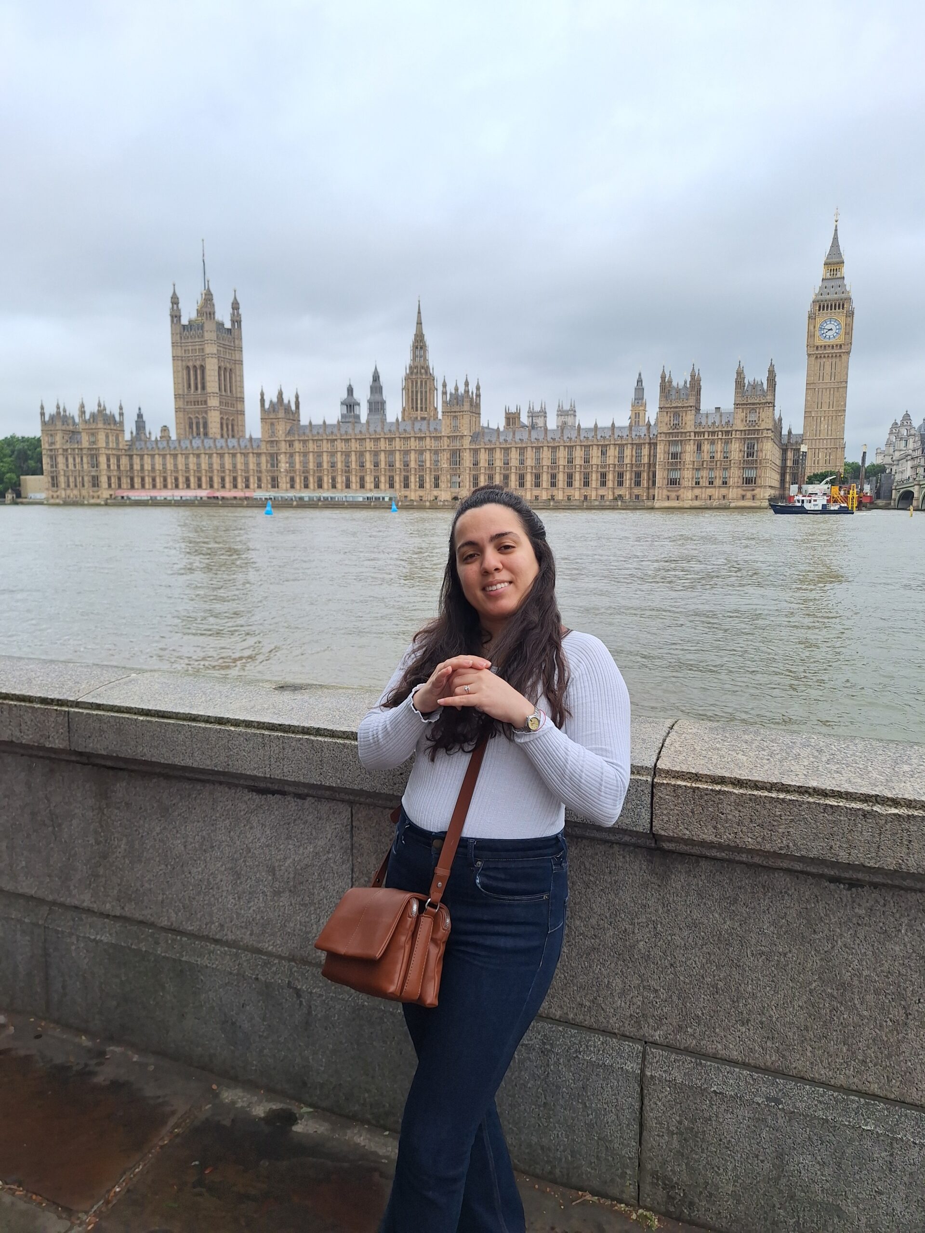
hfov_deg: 58.9
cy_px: 616
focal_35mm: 23
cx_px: 462
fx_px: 819
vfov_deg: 73.9
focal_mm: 5.54
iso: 40
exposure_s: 1/616
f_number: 1.8
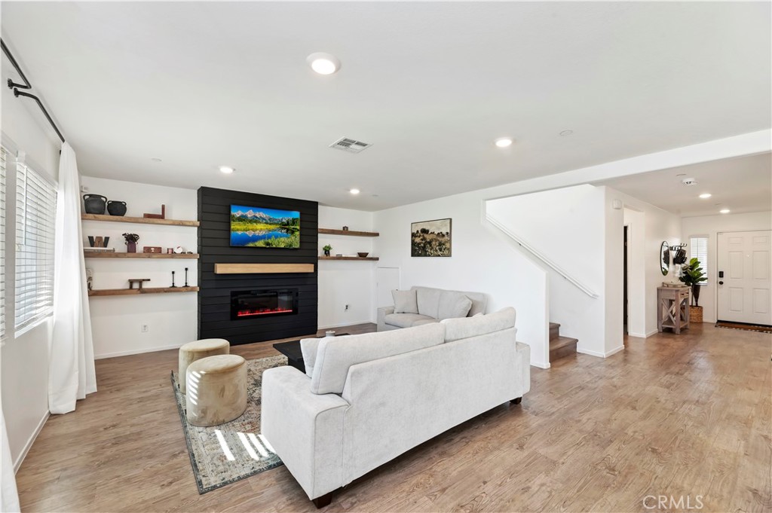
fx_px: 300
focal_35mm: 14
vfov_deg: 81.1
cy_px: 256
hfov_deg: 104.3
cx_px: 386
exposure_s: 1/5
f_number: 10
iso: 500
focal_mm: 14
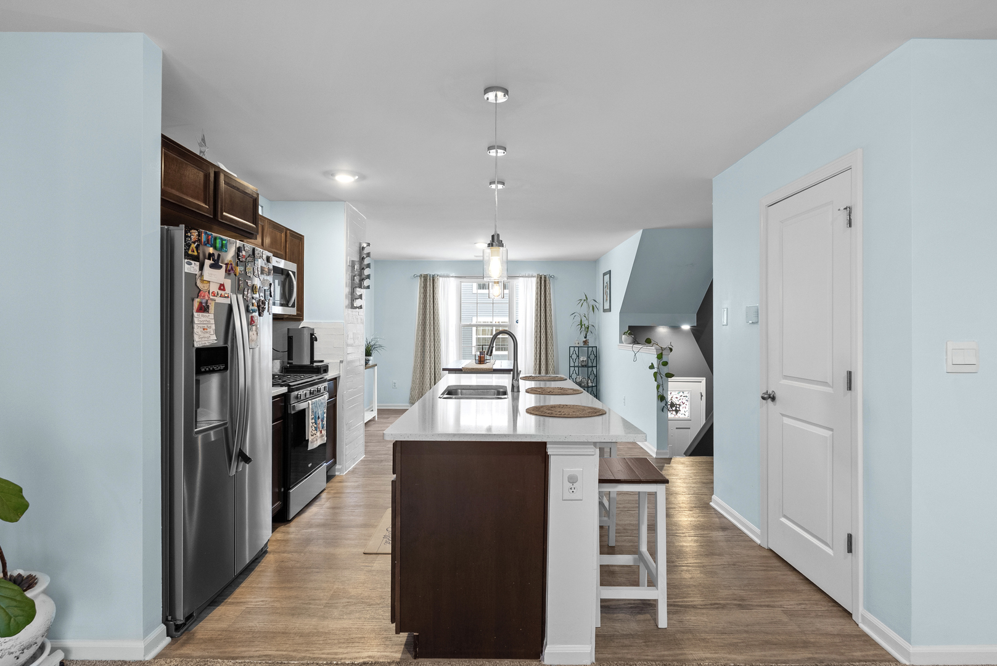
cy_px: 333
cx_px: 498
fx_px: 526
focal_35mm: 19
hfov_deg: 86.9
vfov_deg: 64.6
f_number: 8
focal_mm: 19
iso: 640
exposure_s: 2.5
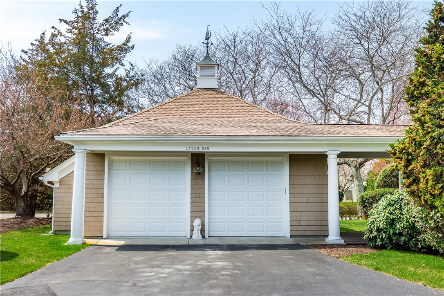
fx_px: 432
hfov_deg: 54.4
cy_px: 148
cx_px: 222
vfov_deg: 37.9
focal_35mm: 35
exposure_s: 1/160
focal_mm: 35
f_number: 6.3
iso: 100
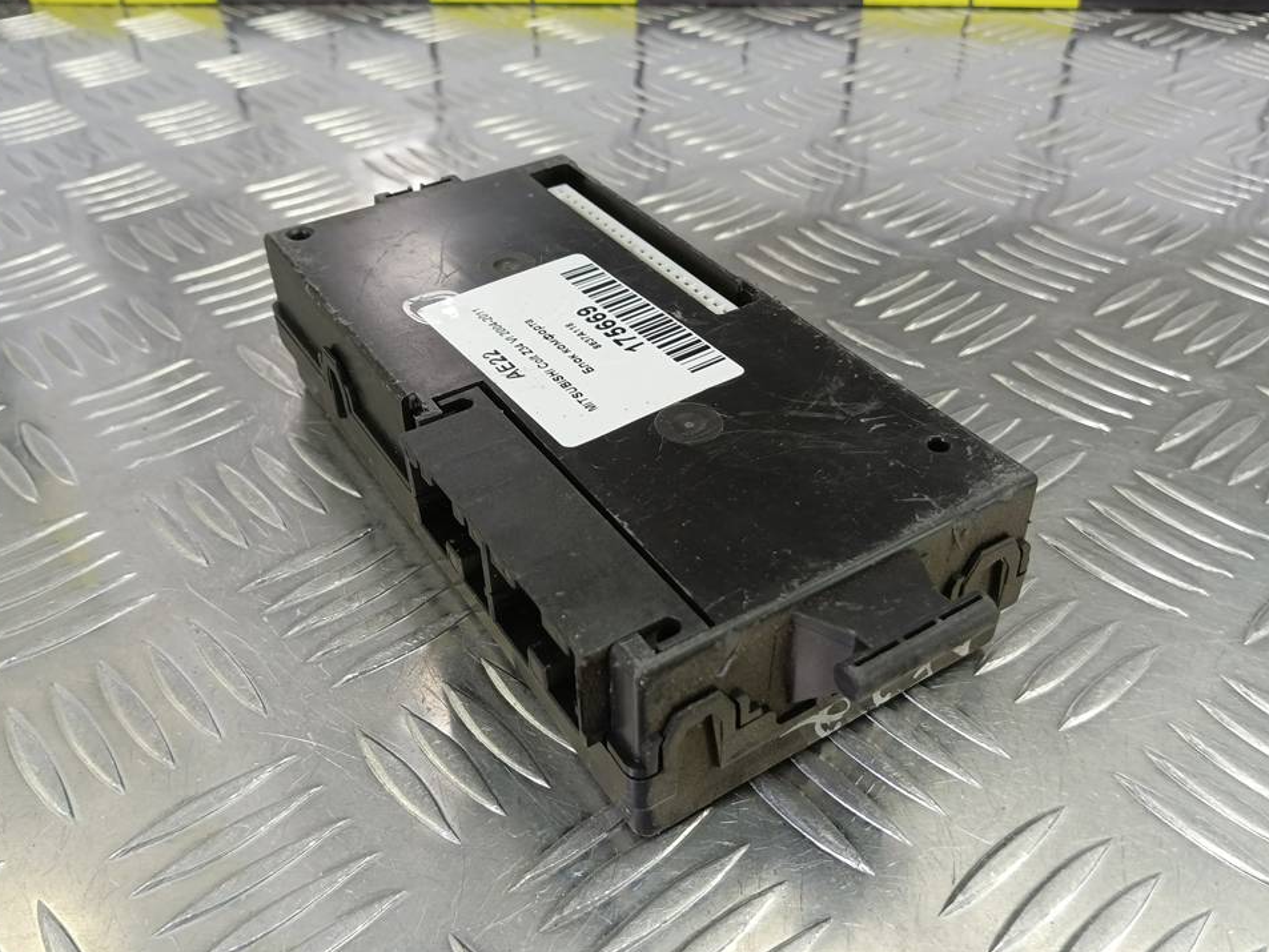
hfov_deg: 61.7
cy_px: 475
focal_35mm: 29
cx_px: 642
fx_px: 1063
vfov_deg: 48.2
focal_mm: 4.11
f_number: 1.6
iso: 160
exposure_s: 1/50
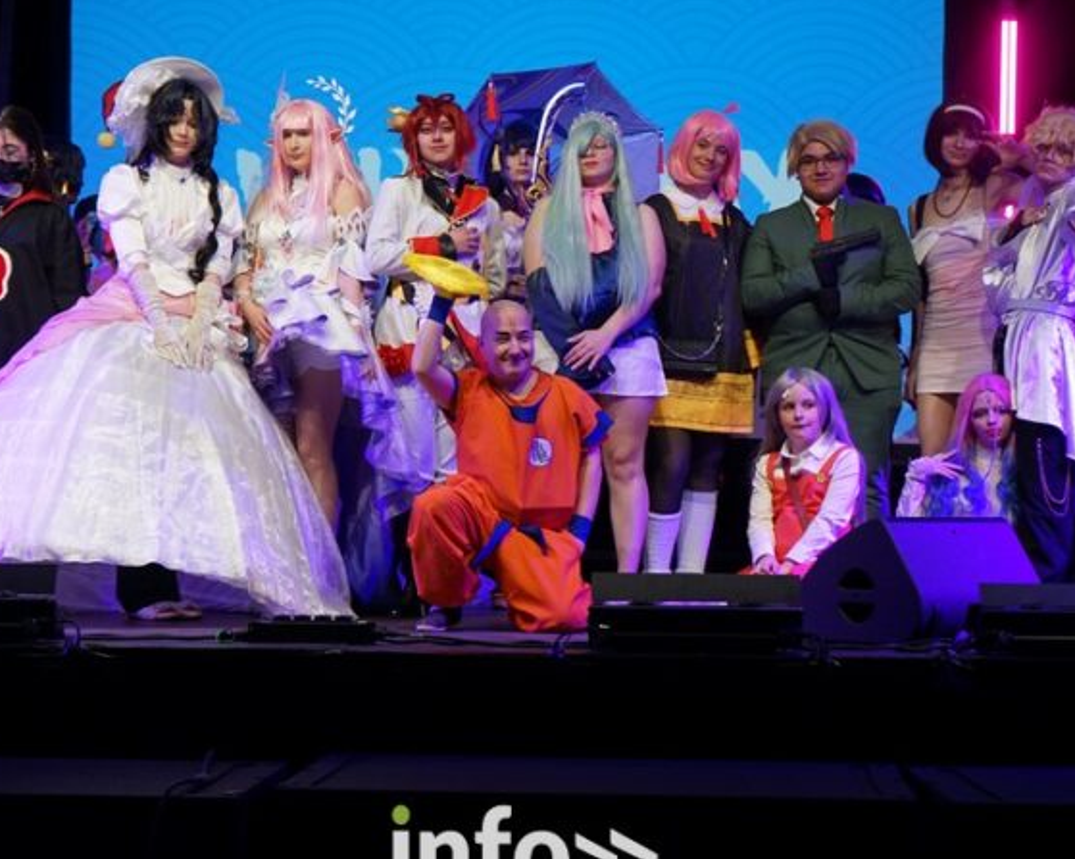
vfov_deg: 20.7
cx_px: 525
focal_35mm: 74
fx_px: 2354
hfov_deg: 25.7
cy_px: 401
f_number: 4.5
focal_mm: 43
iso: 500
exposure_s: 1/160
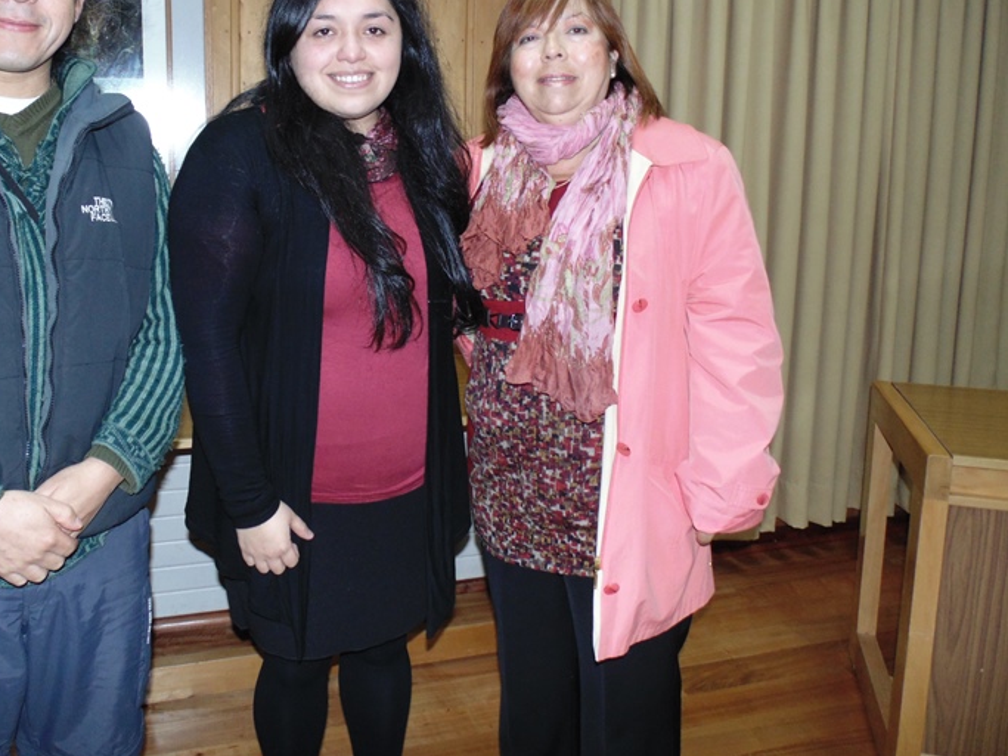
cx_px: 376
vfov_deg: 47.7
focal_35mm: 29
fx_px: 844
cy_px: 280
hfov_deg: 60.8
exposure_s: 1/30
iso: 200
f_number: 3.1
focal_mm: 4
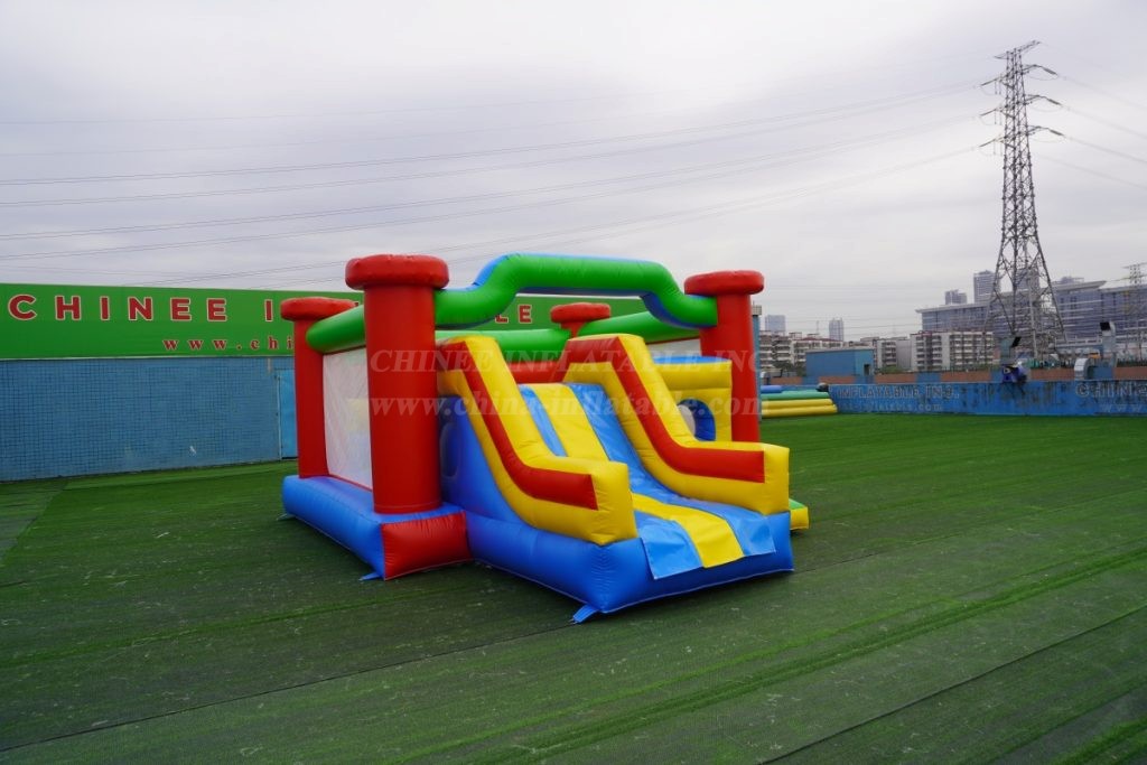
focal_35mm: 24
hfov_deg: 73.7
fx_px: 765
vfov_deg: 53.1
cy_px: 382
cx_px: 574
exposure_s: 1/125
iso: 100
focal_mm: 16
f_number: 9
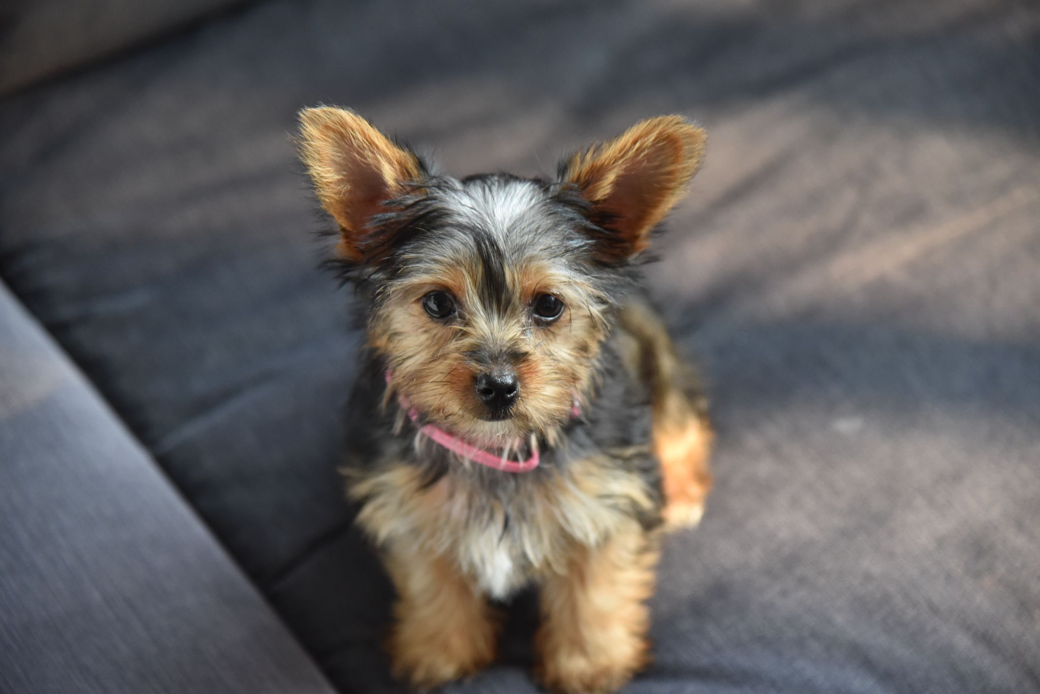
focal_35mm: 112
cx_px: 520
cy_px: 347
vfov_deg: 12.2
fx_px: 3237
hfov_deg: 18.3
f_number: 4
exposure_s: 1/125
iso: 2800
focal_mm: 112
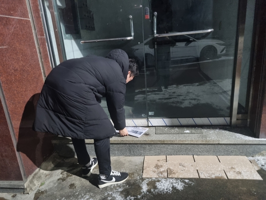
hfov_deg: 67.3
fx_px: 200
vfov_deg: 53.1
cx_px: 133
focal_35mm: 26
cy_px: 100
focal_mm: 5.4
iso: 1600
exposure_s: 1/24
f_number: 1.8
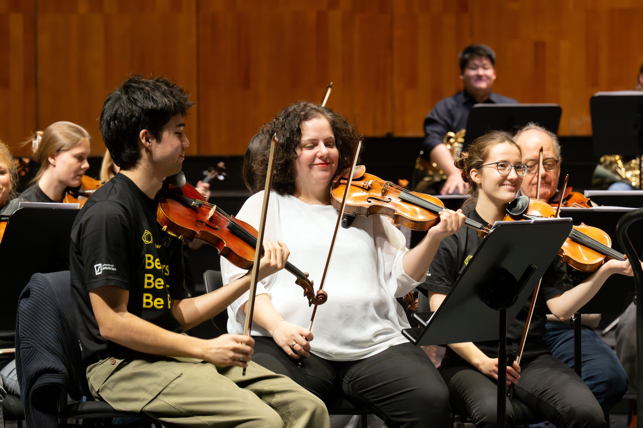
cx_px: 322
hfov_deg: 10.8
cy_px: 214
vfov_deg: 7.2
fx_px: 3393
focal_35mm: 190
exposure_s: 1/160
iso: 6400
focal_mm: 190
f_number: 8
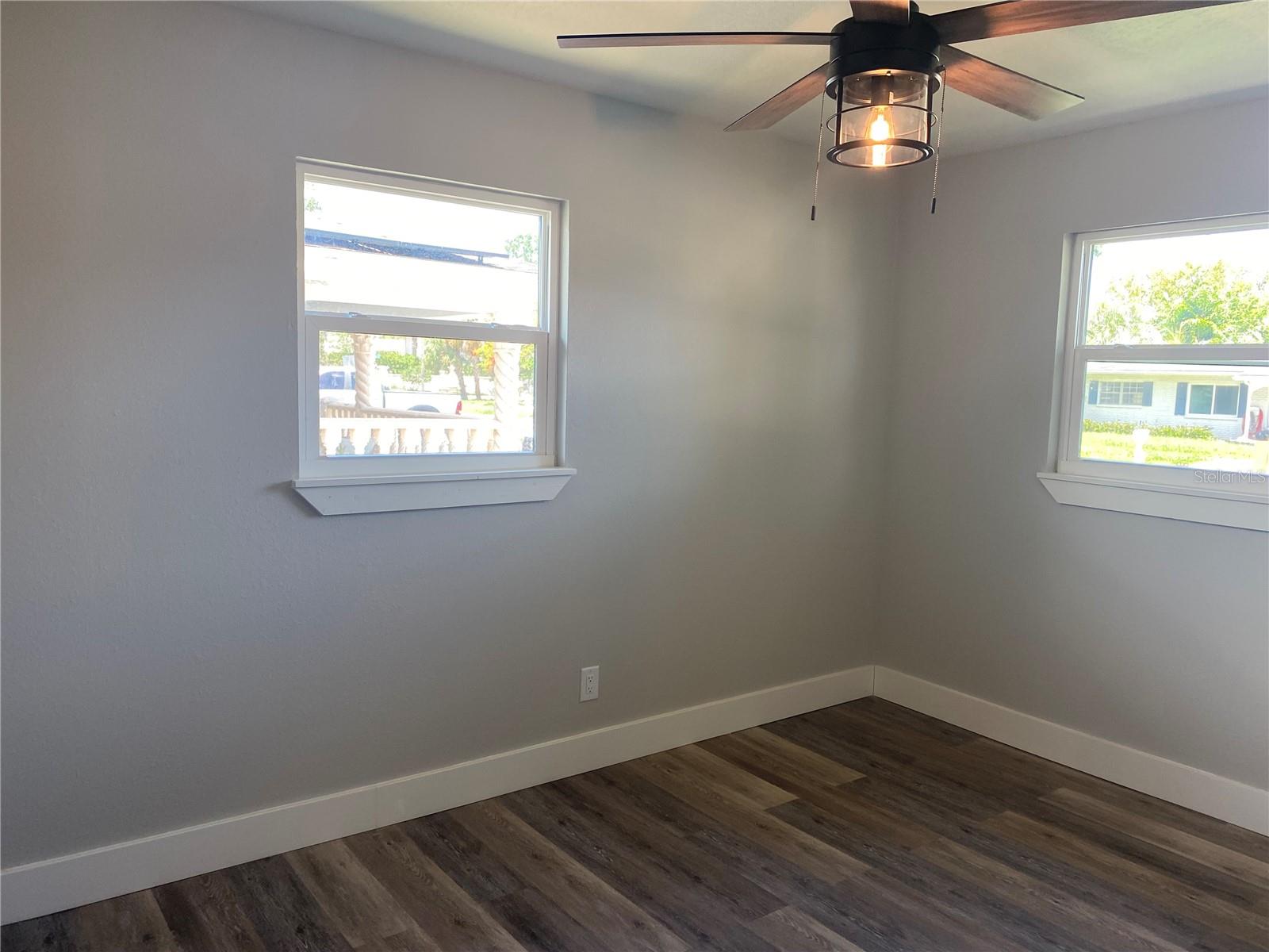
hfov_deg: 67.3
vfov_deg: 53.1
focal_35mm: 26
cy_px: 476
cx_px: 634
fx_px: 953
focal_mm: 4.25
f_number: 1.8
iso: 100
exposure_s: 1/120
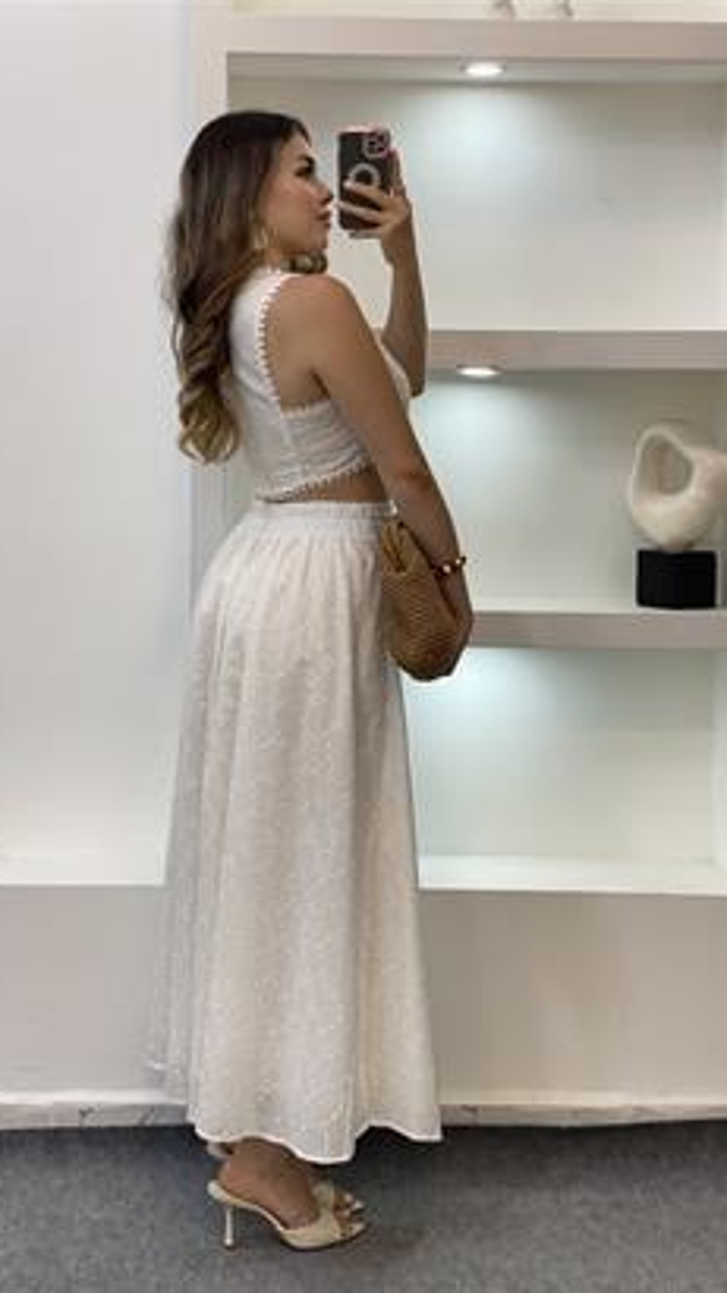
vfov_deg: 36.6
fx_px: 1955
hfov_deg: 21.1
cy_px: 646
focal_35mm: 57
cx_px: 315
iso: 64
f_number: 2
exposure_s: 1/100
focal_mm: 6
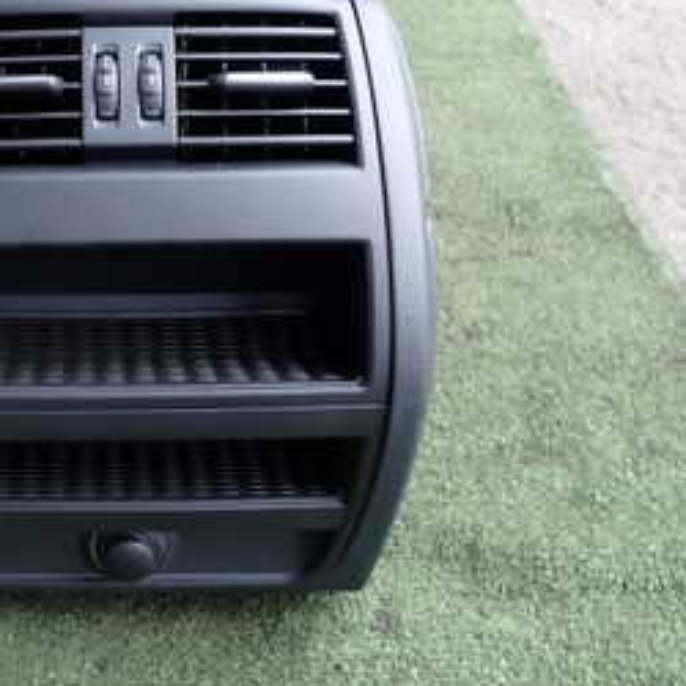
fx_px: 1188
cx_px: 74
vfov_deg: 32.1
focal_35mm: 53
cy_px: 263
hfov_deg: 30.8
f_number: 2.8
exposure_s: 1/80
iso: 100
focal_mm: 4.5
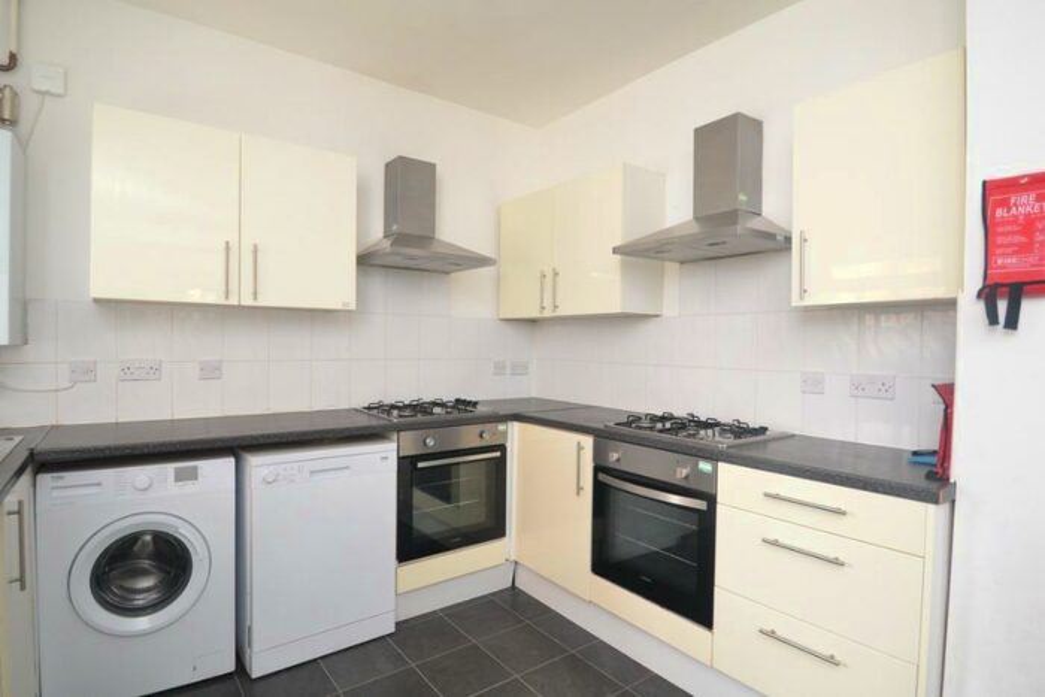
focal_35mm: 18
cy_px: 348
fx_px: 523
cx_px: 522
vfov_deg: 67.4
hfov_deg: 90.0
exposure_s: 1/60
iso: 1250
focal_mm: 12
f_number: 3.8
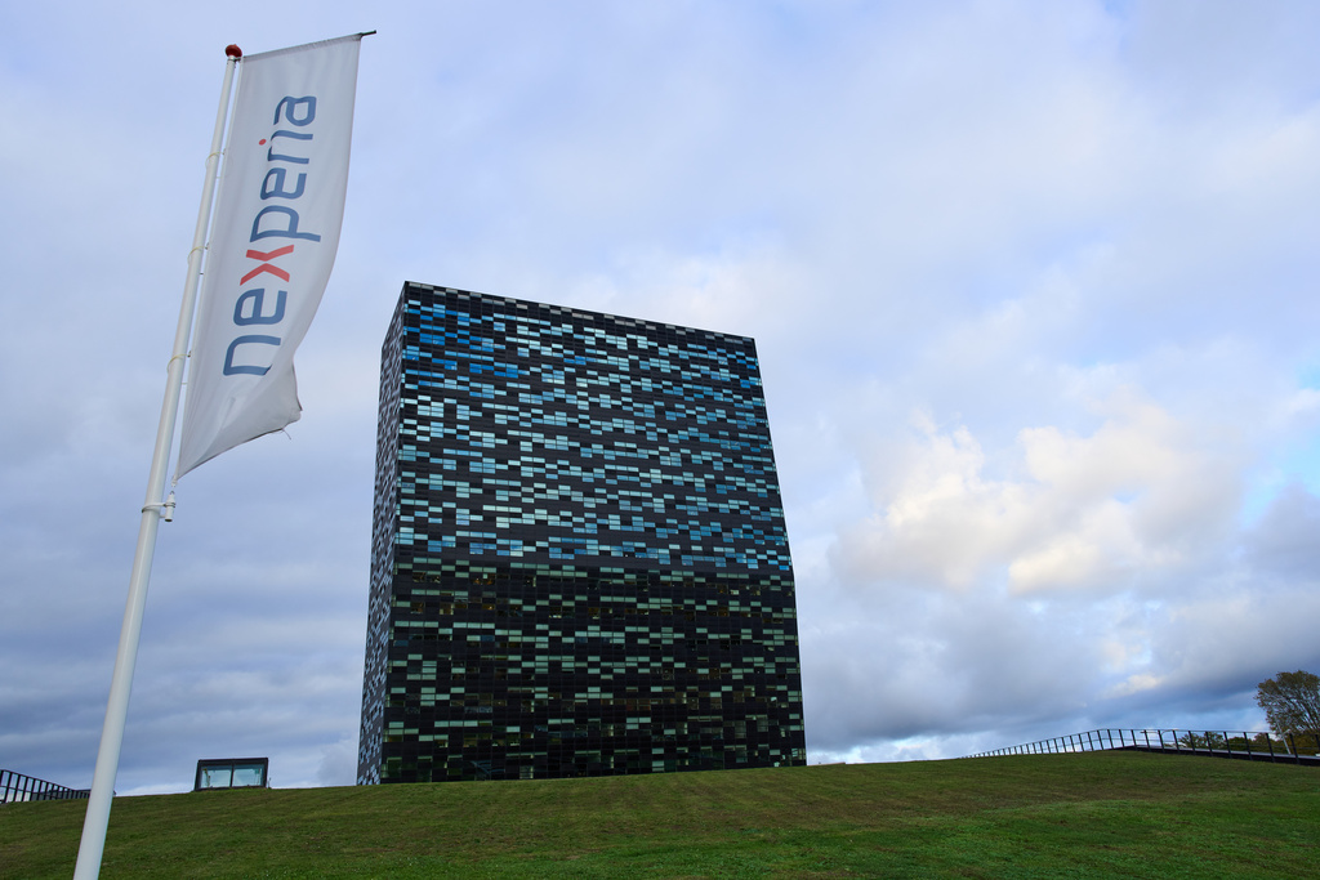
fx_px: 880
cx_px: 660
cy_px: 440
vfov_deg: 53.1
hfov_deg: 73.7
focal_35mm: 24
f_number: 5.6
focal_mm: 24
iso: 320
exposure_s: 1/640
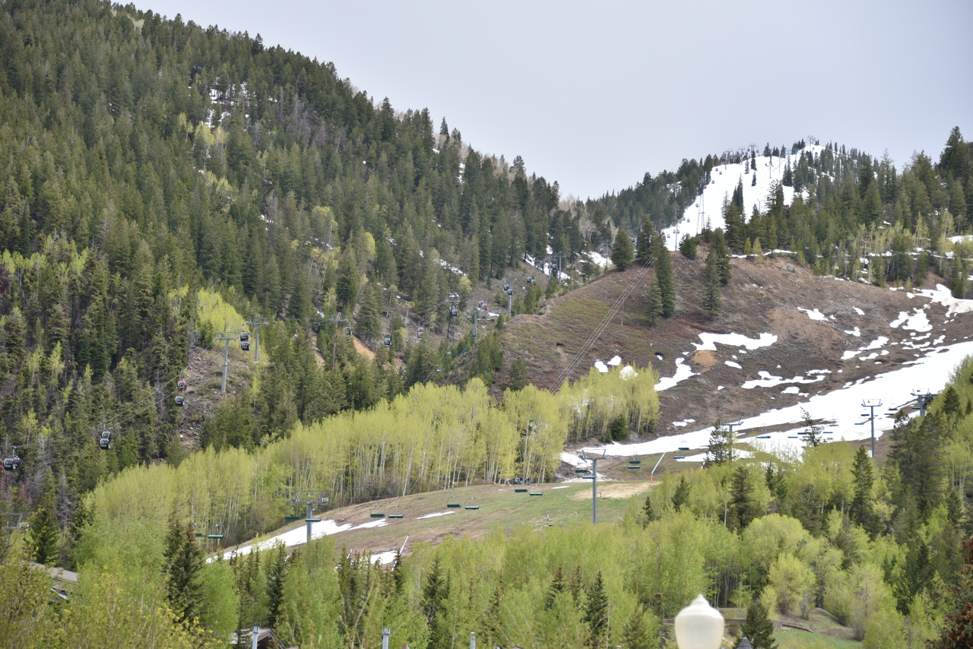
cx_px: 486
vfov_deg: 12.2
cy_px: 324
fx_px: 3028
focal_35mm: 112
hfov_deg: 18.3
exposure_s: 1/250
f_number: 5.3
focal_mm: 112
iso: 110
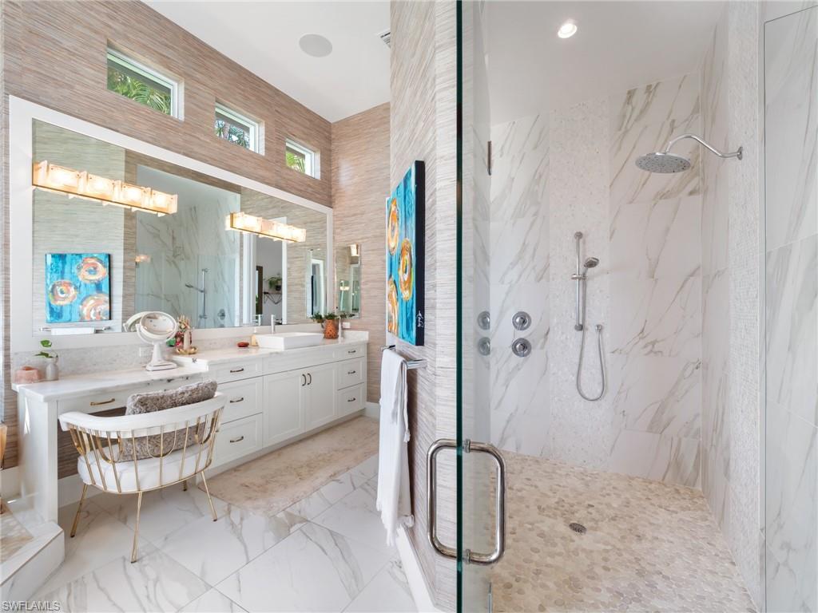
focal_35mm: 14
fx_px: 331
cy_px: 306
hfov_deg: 102.1
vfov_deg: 85.7
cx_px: 409
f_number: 7.1
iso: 200
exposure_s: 1/15
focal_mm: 7
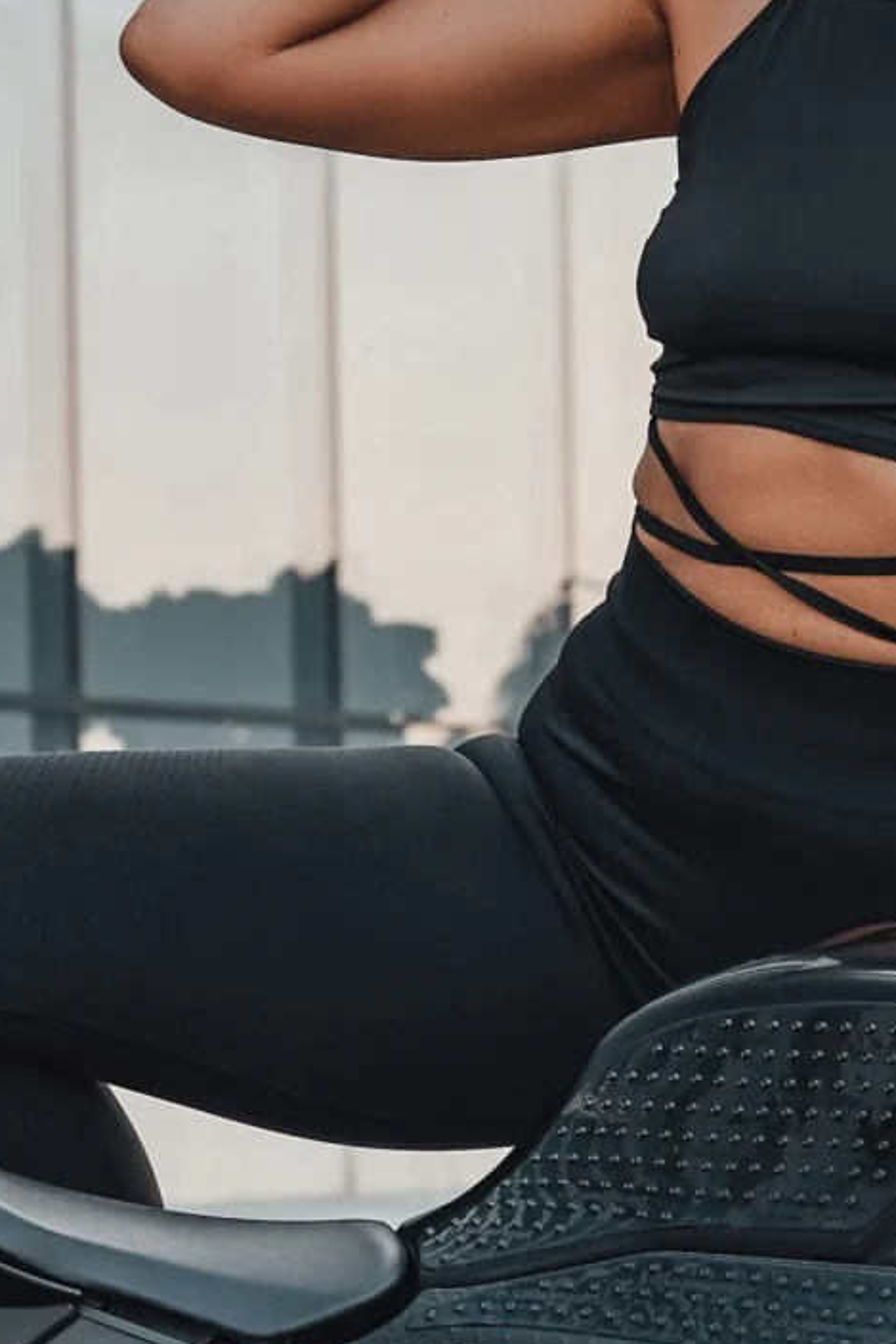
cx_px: 599
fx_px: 6791
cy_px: 1034
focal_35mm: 182
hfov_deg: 7.5
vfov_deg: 11.3
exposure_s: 1/80
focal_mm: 50
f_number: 5.6
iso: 200
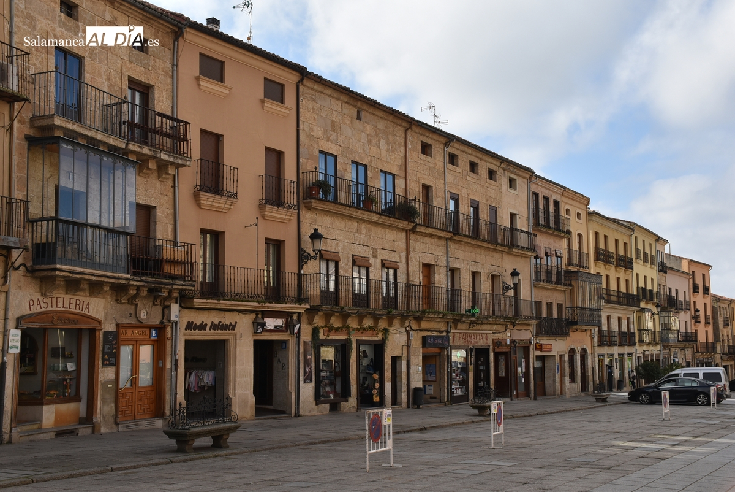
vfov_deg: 33.1
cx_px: 368
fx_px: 827
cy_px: 246
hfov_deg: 47.9
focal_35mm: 40
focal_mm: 27
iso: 200
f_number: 9
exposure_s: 1/320
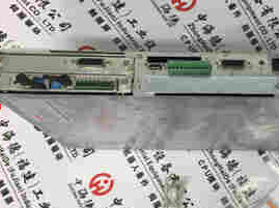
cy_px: 120
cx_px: 235
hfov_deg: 34.2
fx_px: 435
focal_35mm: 54
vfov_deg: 26.9
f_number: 2.2
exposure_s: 1/33
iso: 80
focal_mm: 4.15
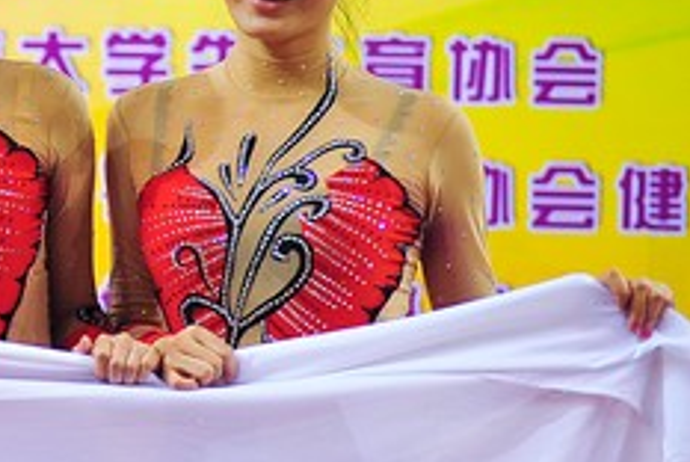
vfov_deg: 11.4
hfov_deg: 15.7
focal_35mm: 120
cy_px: 123
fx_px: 2303
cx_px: -344
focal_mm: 40
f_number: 2.8
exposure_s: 1/320
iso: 1250
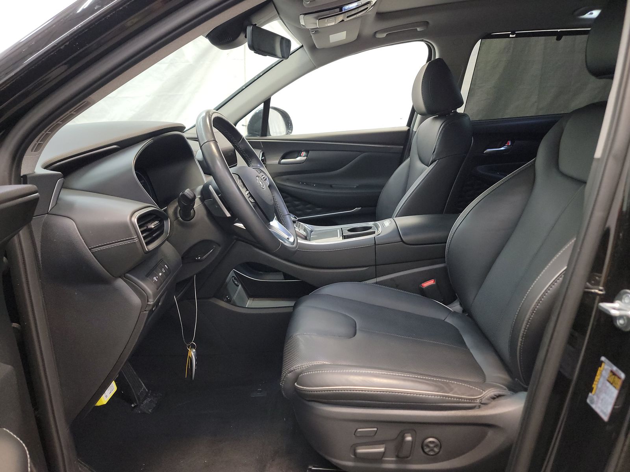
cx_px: 315
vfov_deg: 56.8
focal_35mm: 24
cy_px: 236
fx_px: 437
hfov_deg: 71.6
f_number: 1.8
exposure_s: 1/59
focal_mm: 6.7
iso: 703
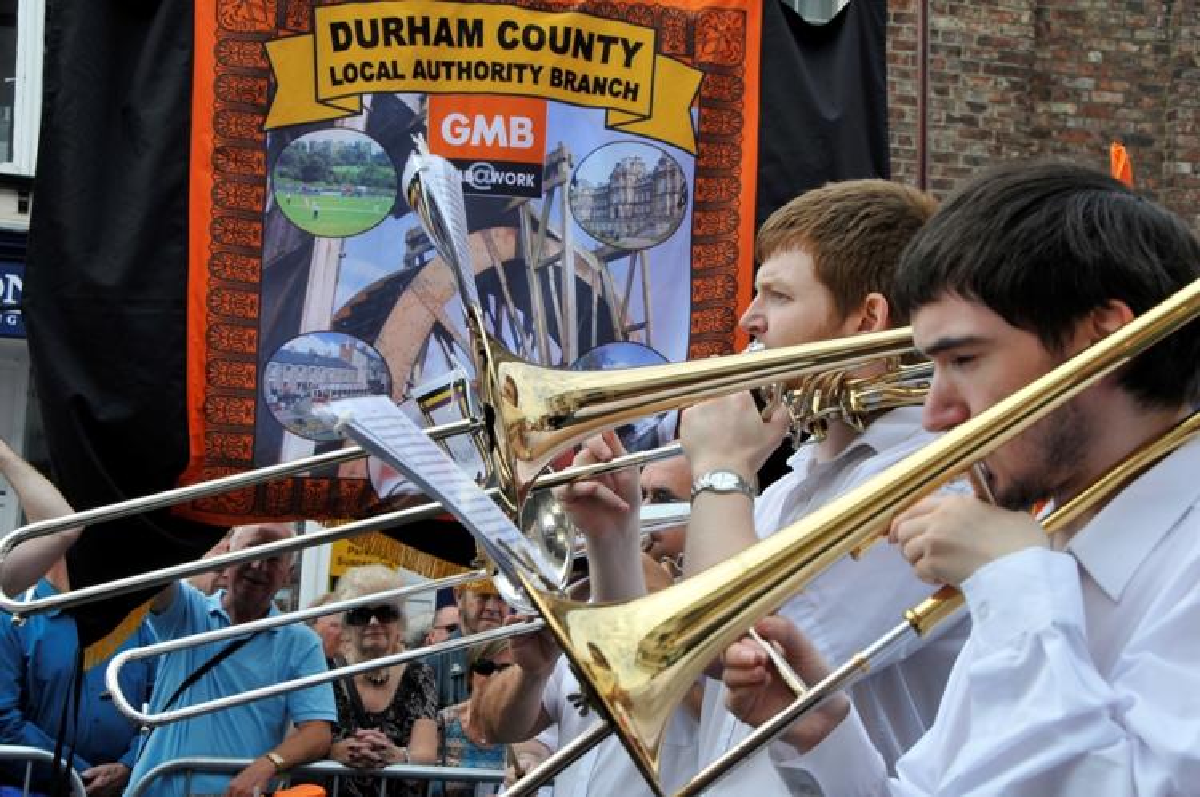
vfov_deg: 22.6
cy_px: 398
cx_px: 600
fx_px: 1997
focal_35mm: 60
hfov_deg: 33.4
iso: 400
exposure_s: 1/400
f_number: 9
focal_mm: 40
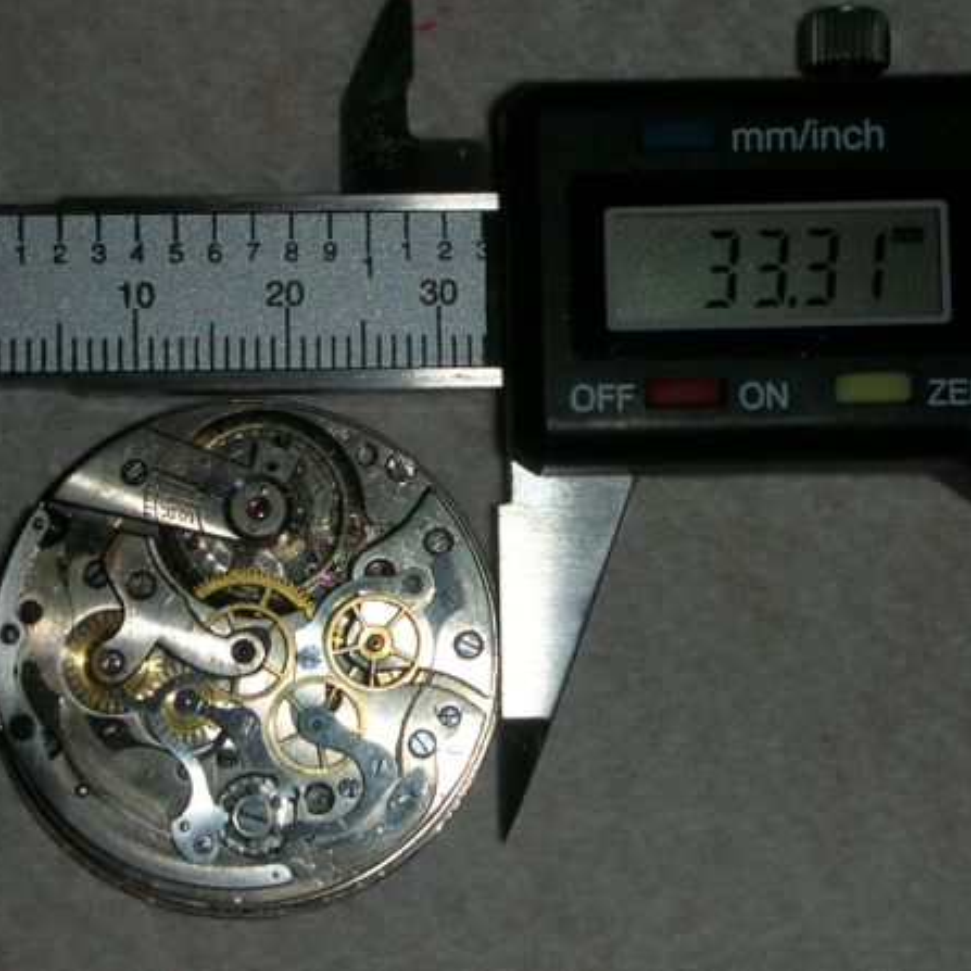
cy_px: 484
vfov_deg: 17.1
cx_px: 428
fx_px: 3237
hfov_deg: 17.1
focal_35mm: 102
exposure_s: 1/120
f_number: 13.6
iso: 50
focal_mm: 14.3
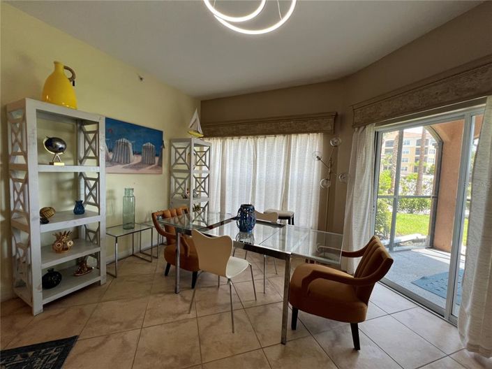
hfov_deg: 106.2
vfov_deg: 89.9
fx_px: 185
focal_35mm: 13
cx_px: 246
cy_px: 184
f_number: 1.8
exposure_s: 1/120
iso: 64
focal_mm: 1.57
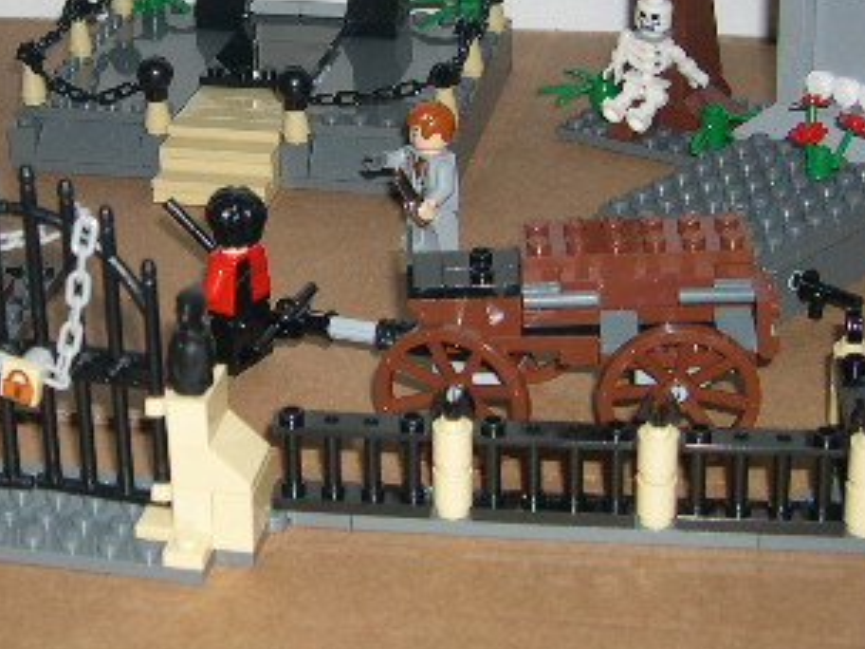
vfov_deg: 18.2
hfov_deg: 23.9
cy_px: 77
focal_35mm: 80
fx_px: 1999
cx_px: 134
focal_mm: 8
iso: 100
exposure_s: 1/60
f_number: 2.8
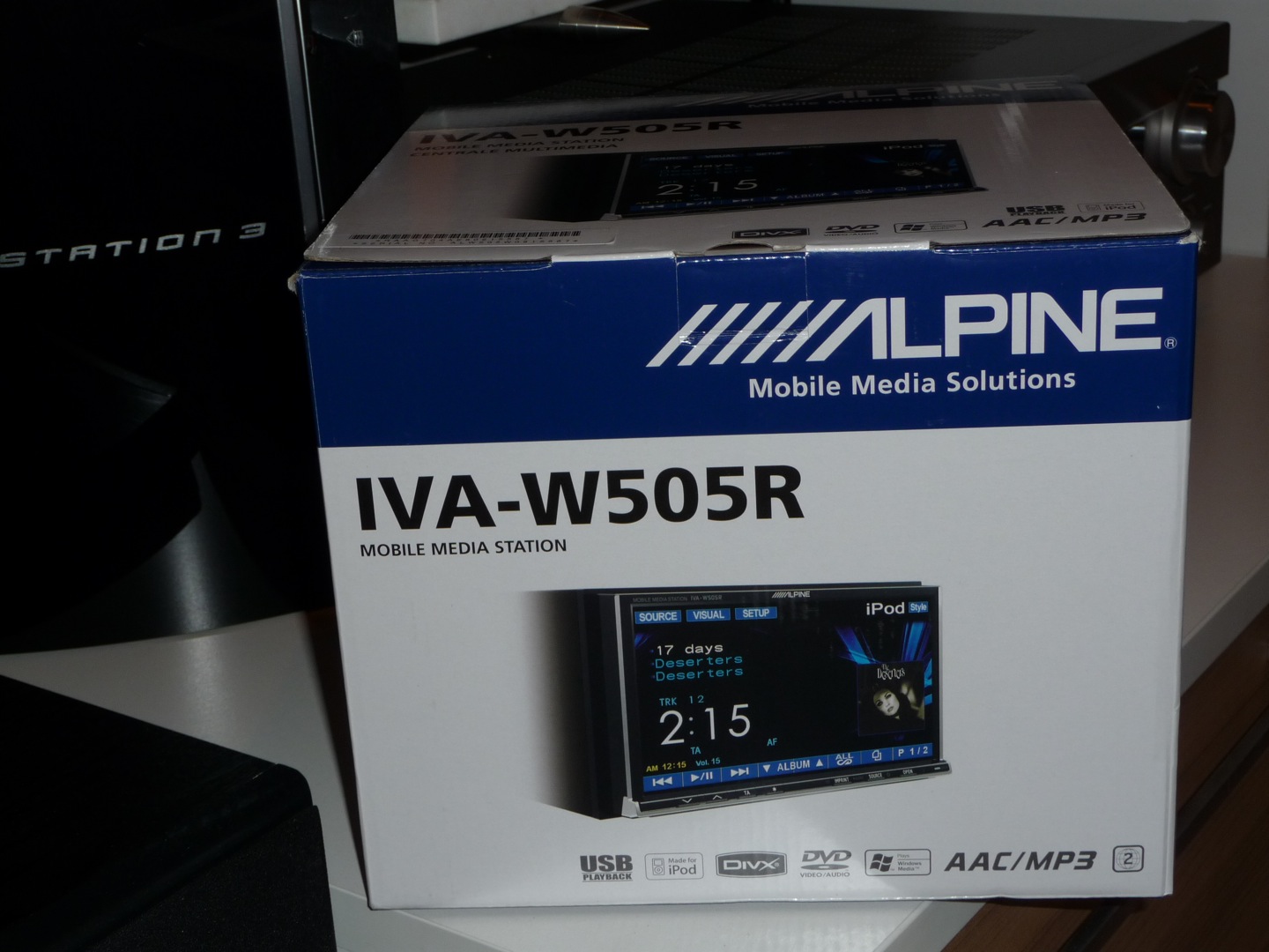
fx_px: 2016
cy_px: 476
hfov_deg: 34.9
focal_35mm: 55
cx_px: 634
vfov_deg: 26.6
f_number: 4.3
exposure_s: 1/30
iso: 100
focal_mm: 9.3
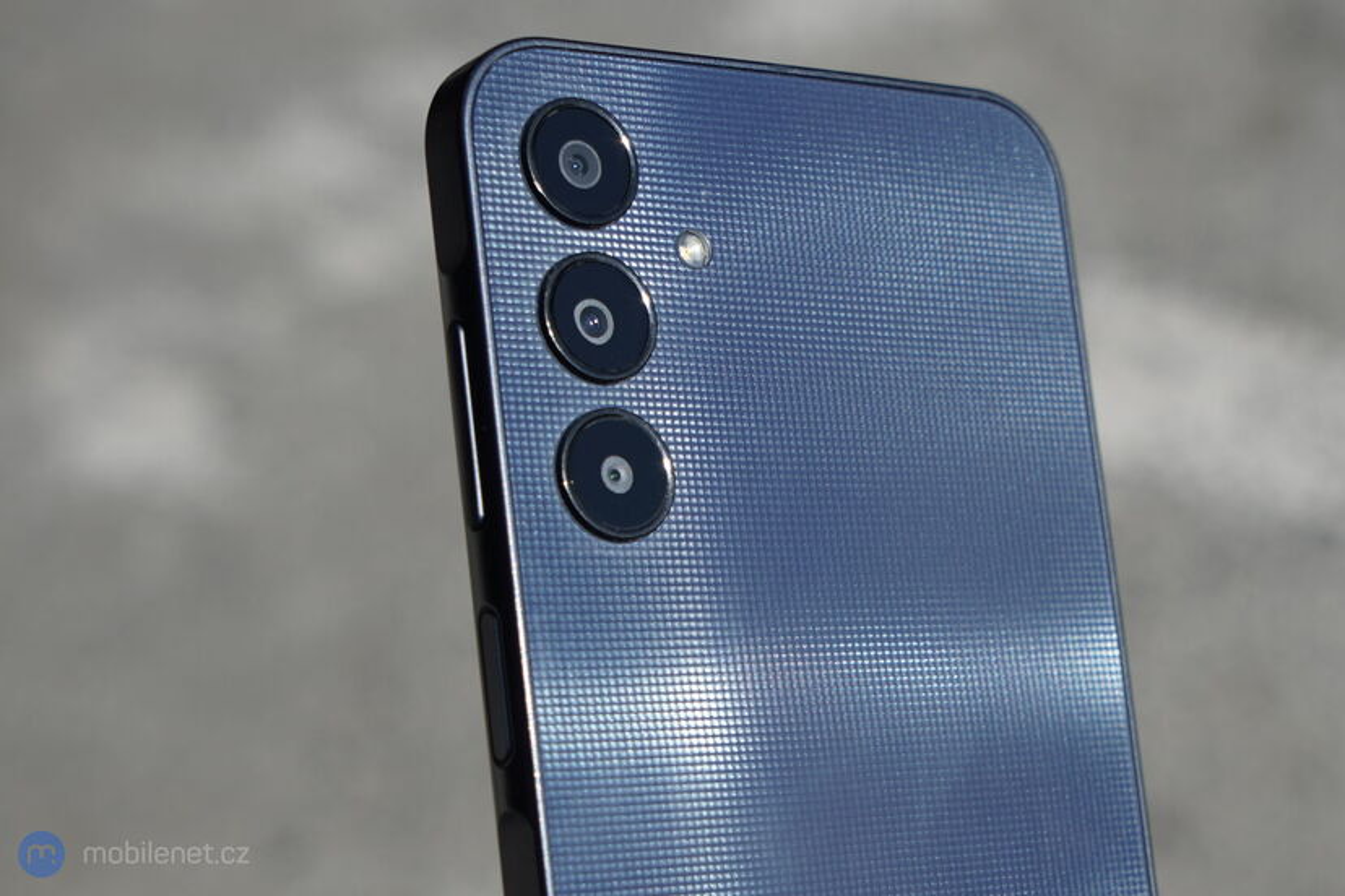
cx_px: 672
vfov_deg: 25.5
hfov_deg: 37.5
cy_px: 448
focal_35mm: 53
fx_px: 1980
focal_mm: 53
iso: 160
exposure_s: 1/800
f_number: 7.1
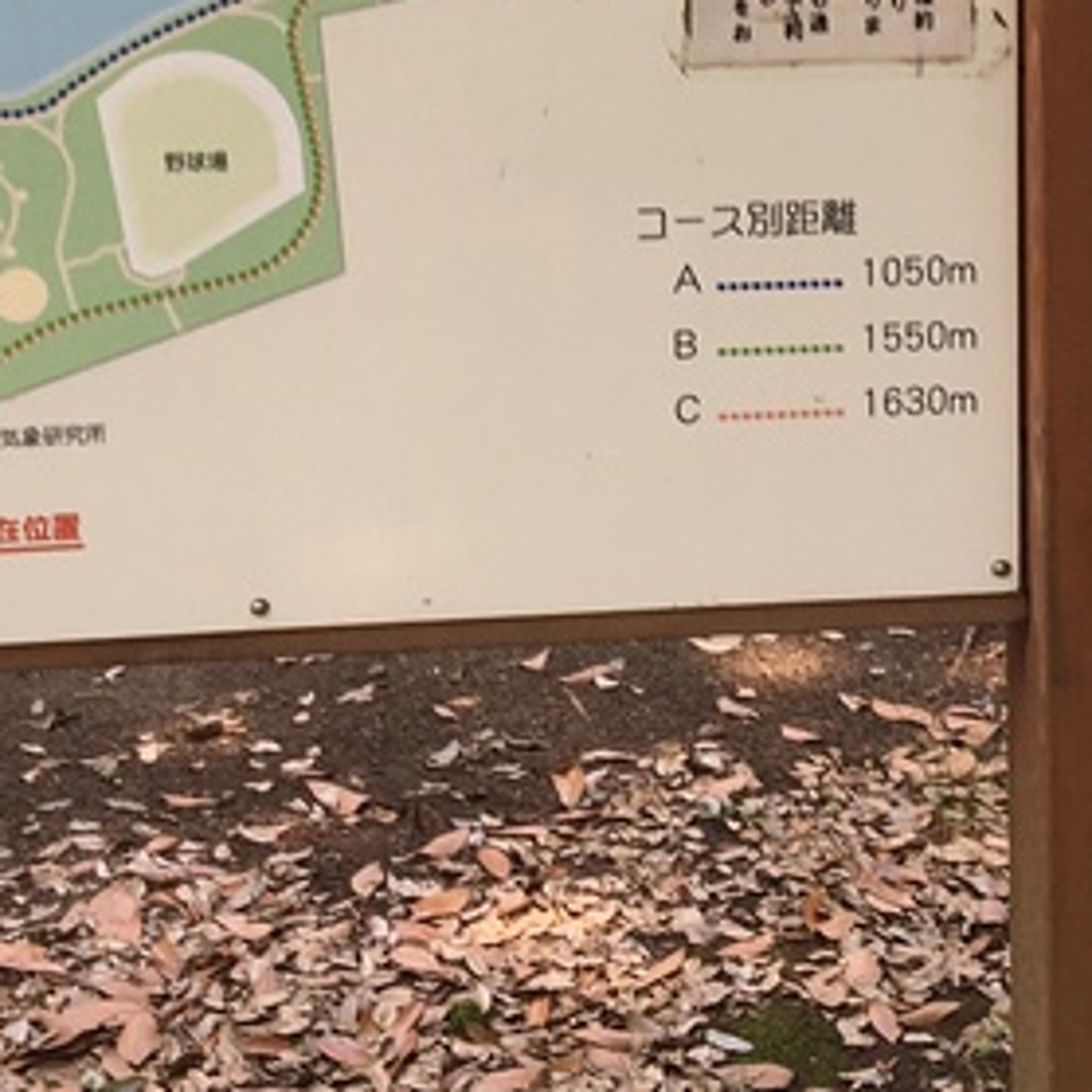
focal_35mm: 92
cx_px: 728
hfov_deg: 18.8
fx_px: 3284
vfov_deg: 18.2
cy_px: -90
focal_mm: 4.15
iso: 25
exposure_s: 1/280
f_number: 2.2
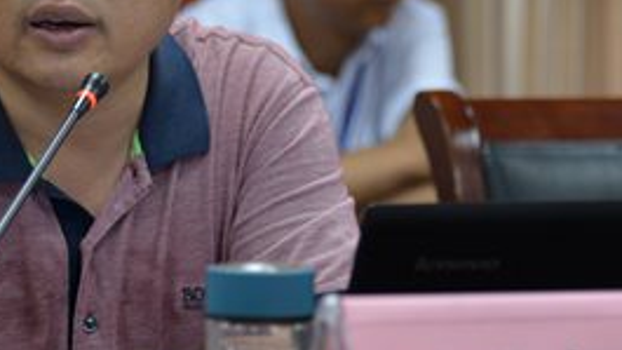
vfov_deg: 5.5
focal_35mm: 221
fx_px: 3645
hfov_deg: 9.7
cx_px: 82
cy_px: 51
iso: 1100
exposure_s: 1/30
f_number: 4
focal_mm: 112
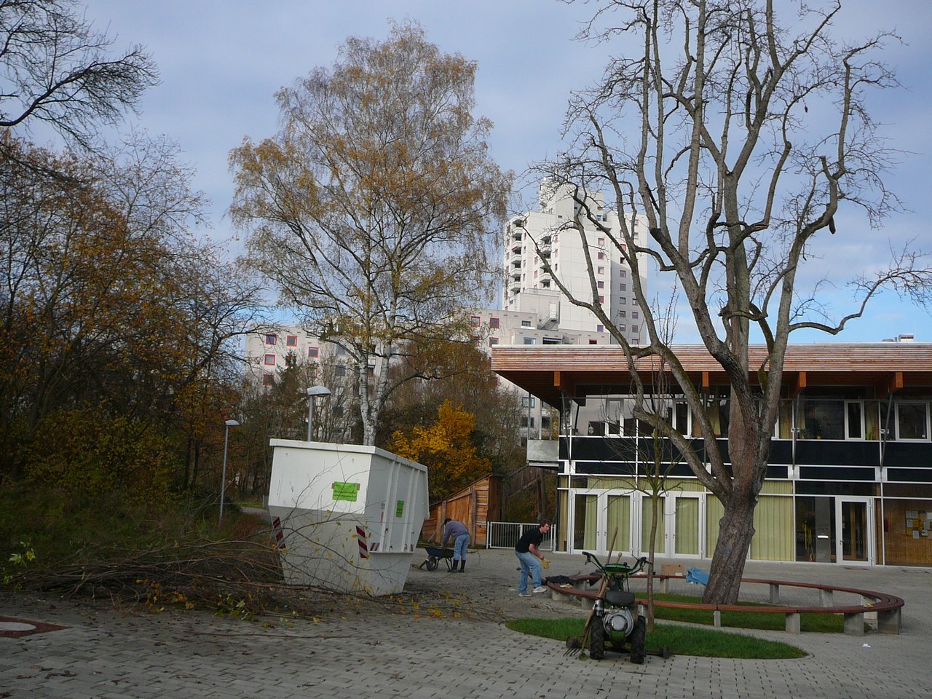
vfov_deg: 40.7
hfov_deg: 52.6
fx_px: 942
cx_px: 466
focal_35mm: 35
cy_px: 350
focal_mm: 5.2
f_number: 2.8
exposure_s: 1/800
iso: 80
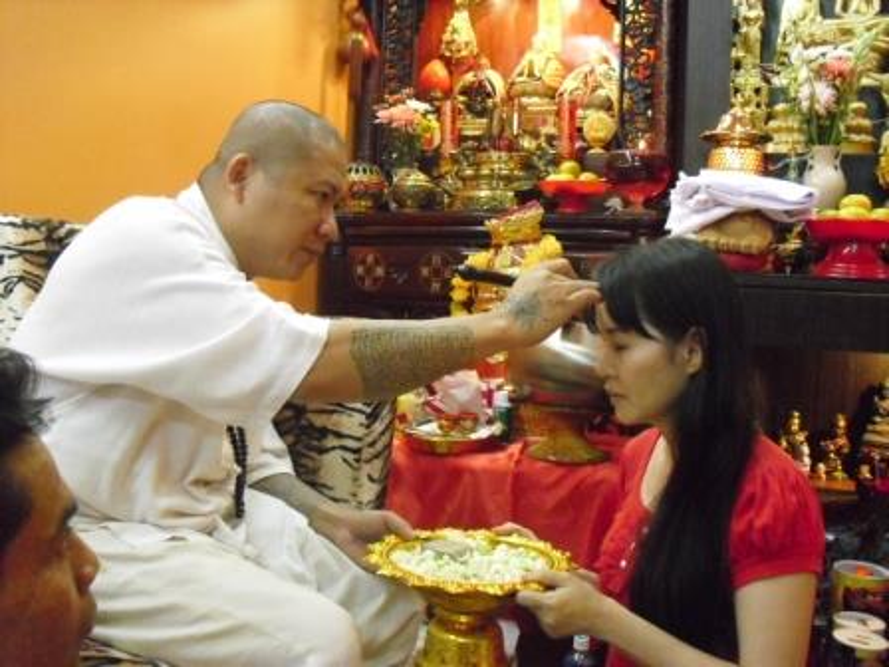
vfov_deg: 39.7
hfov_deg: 51.4
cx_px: 444
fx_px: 925
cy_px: 334
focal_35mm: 36
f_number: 3.1
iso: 800
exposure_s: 1/40
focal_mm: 6.3
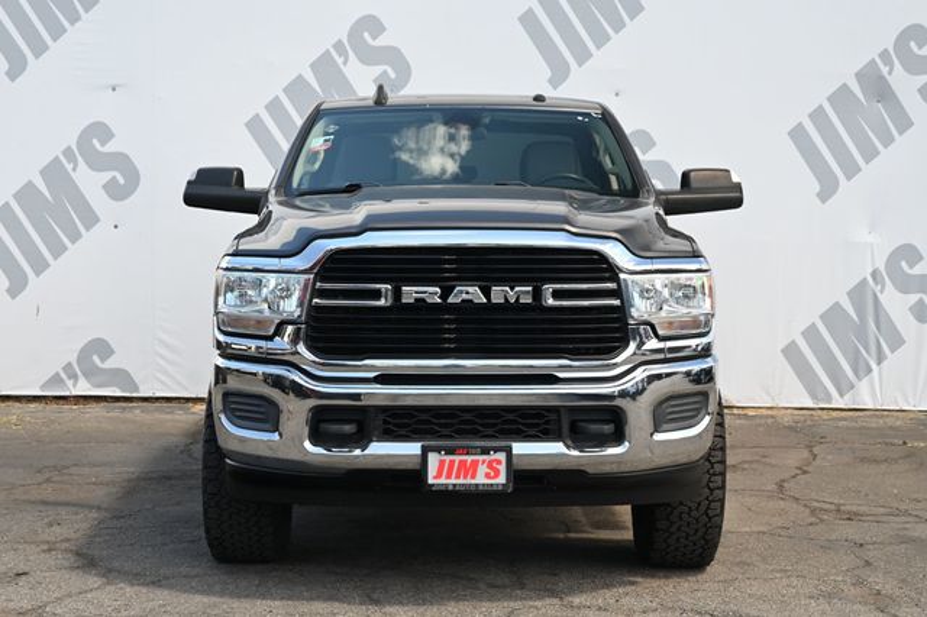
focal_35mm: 64
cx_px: 464
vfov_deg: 21.1
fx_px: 1660
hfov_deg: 31.2
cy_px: 308
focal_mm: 43
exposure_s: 1/250
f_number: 6
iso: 400
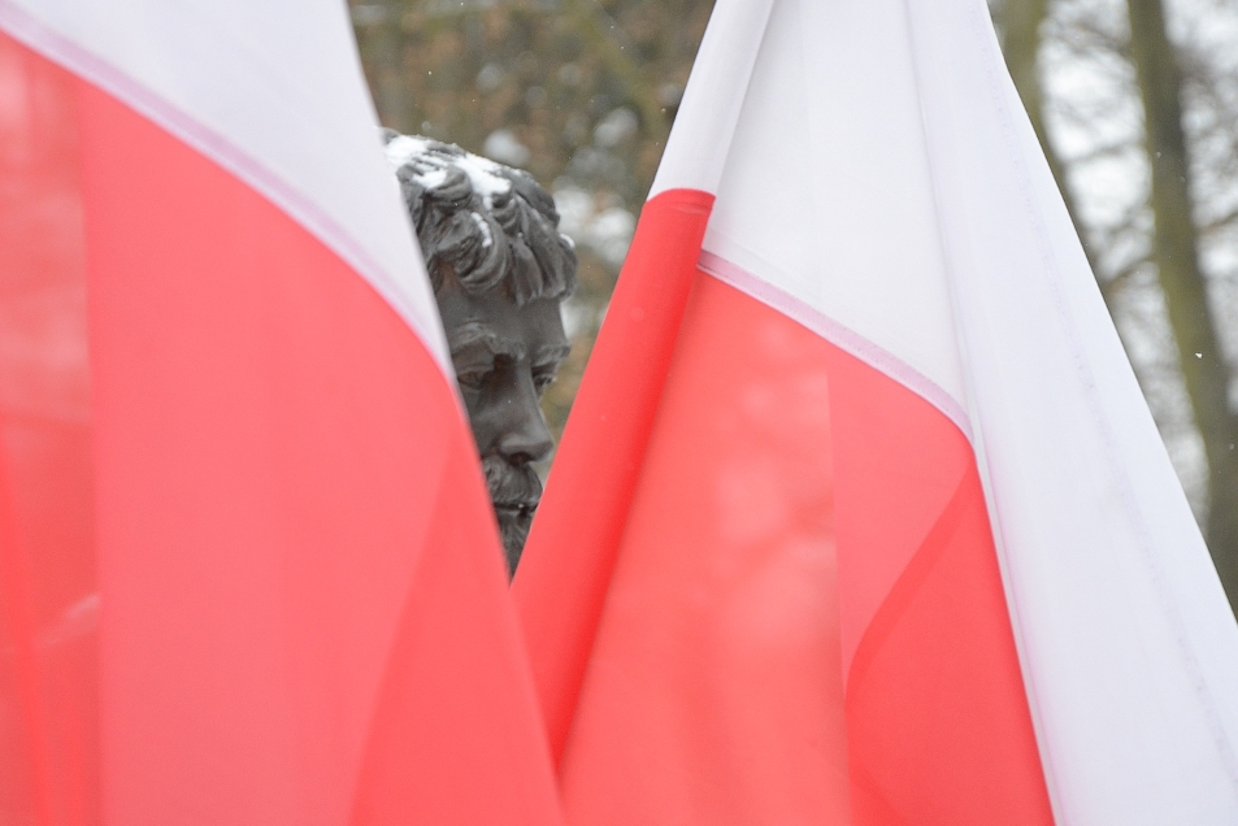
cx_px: 625
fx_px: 5487
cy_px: 413
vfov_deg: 8.6
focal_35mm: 160
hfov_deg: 12.9
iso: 800
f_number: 5.6
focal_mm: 105
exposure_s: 1/400
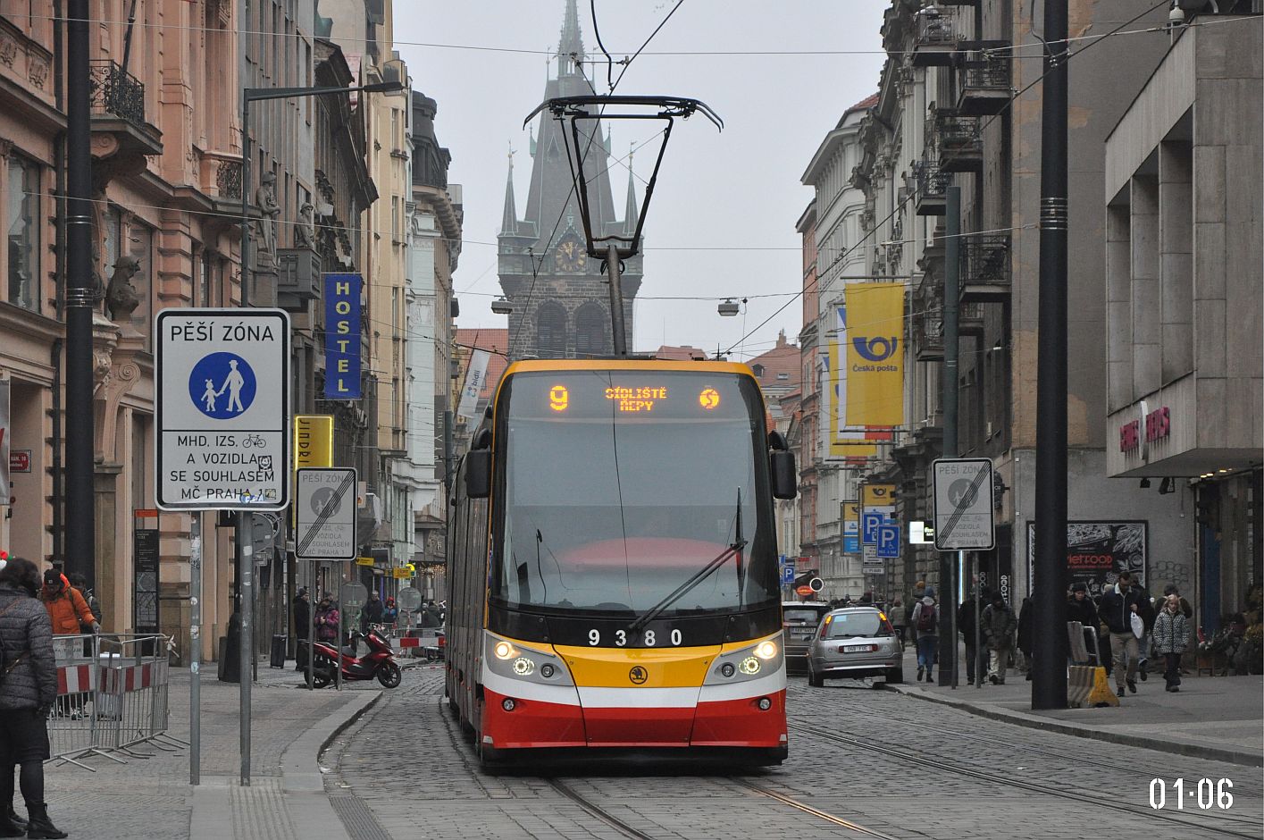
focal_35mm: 120
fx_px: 4208
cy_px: 420
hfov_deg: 17.1
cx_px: 632
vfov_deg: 11.4
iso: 1600
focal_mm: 80
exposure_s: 1/400
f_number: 5.3
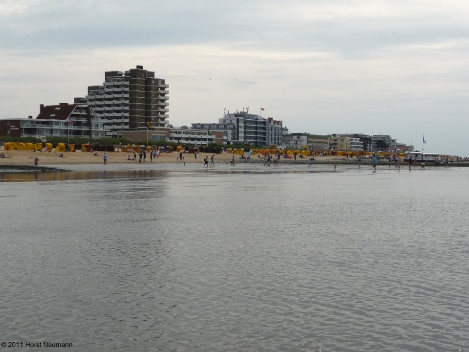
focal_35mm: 58
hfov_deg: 33.2
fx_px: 786
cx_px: 234
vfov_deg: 25.2
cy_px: 176
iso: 100
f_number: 10
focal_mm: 7.1
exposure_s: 1/400
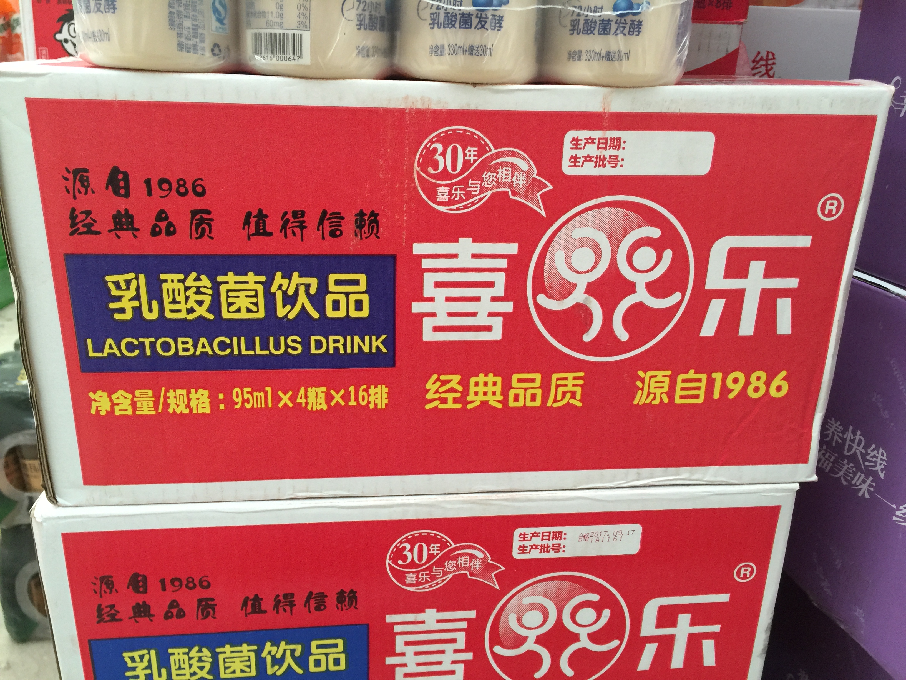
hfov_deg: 61.7
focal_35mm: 29
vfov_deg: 48.2
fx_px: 759
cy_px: 340
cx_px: 453
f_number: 2.2
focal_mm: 4.15
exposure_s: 1/17
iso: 80
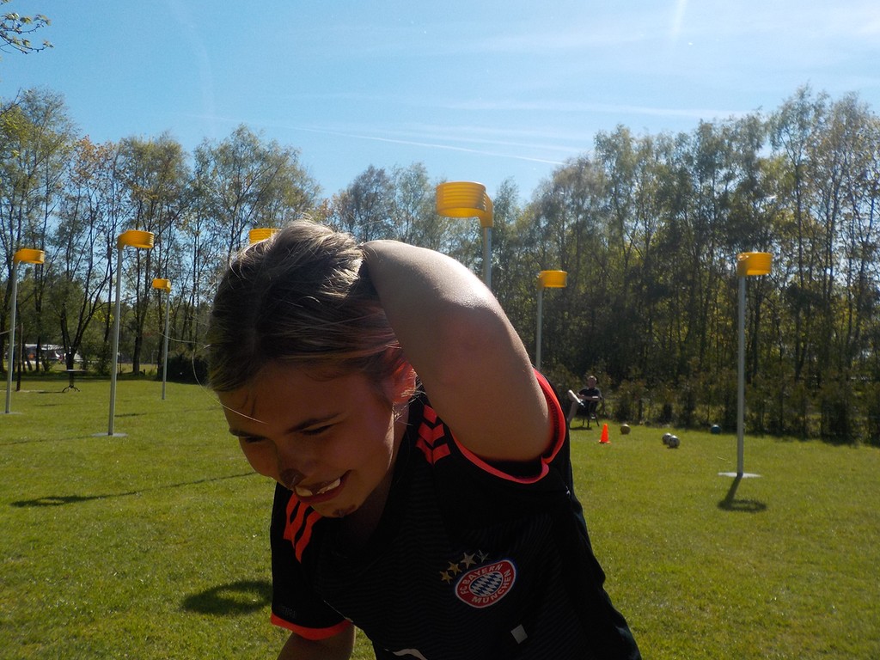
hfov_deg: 60.0
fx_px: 763
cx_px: 440
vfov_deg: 46.8
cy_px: 330
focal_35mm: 30
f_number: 3.3
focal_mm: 4.1
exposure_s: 1/1600
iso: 125
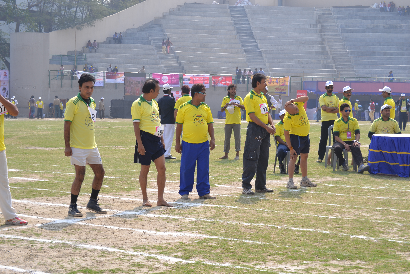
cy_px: 137
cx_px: 205
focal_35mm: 82
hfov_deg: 24.6
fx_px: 940
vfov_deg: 16.6
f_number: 8
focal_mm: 55
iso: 100
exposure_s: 1/250
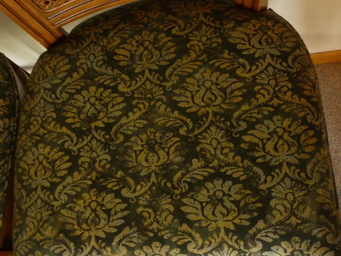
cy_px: 128
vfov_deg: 39.7
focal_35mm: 36
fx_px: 355
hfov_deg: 51.4
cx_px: 170
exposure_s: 1/8
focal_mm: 6.5
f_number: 3.6
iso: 400
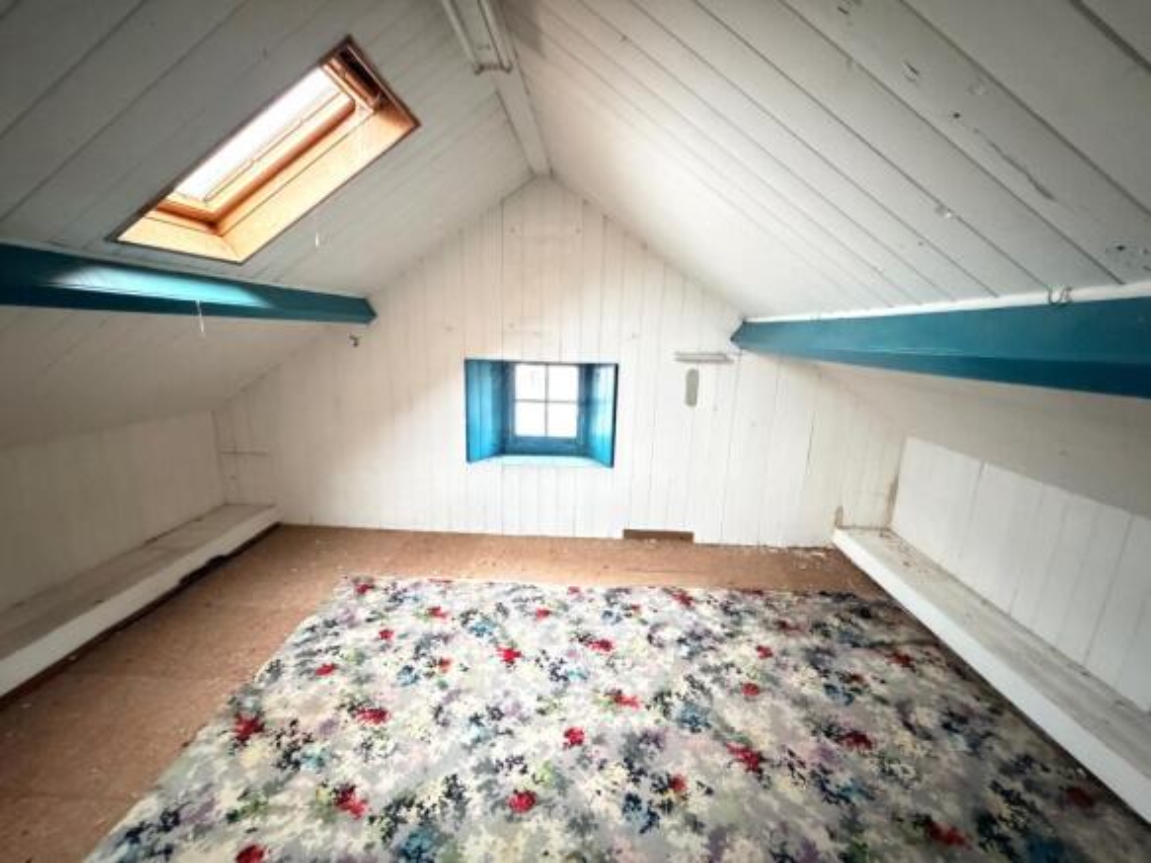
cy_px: 432
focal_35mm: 14
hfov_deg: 102.1
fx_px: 465
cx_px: 576
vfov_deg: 85.7
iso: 2500
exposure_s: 1/30
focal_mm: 2.22
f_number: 2.2
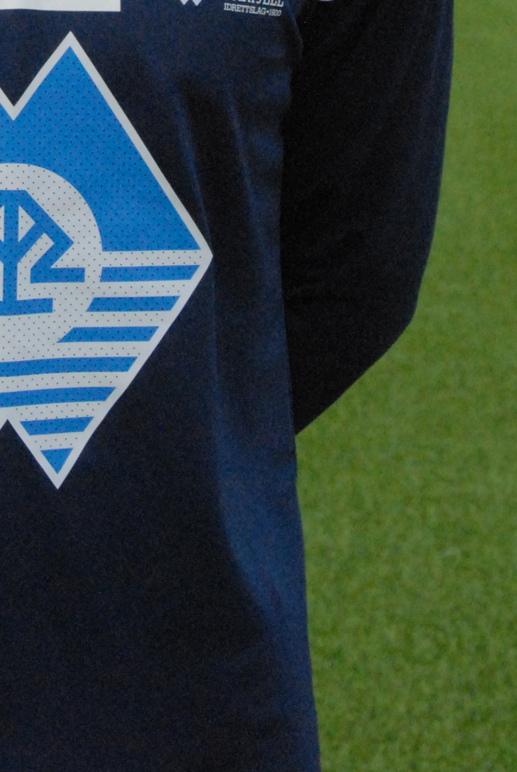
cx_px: -58
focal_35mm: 213
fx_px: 4573
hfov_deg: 6.4
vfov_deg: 9.5
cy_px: -261
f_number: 10
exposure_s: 1/750
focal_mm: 50
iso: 1600
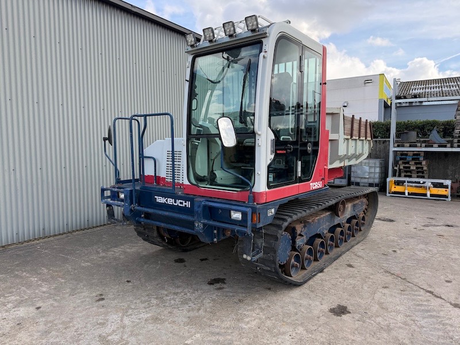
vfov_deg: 56.8
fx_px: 319
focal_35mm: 24
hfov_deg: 71.6
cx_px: 230
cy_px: 172
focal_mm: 6.76
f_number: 1.78
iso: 100
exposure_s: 1/1139
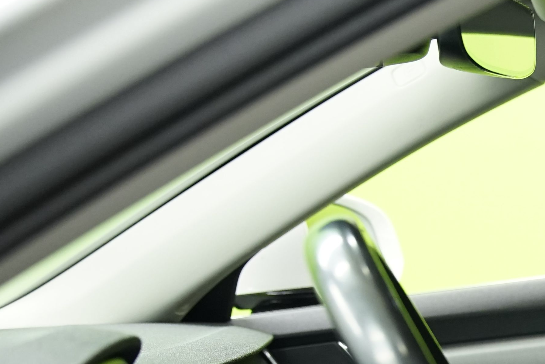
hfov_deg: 16.8
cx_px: 890
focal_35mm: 107
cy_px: 561
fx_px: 1620
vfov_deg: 12.1
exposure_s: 1/40
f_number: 3.2
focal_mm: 32
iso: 1600
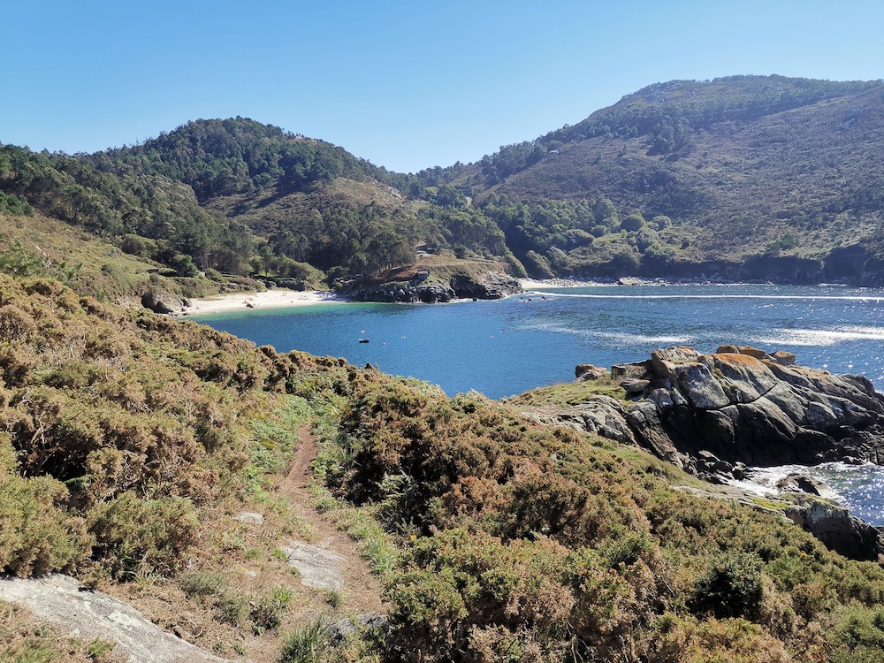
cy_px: 332
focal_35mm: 27
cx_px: 442
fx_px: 690
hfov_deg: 65.3
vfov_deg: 51.4
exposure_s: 1/2857
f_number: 1.8
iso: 50
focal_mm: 4.75
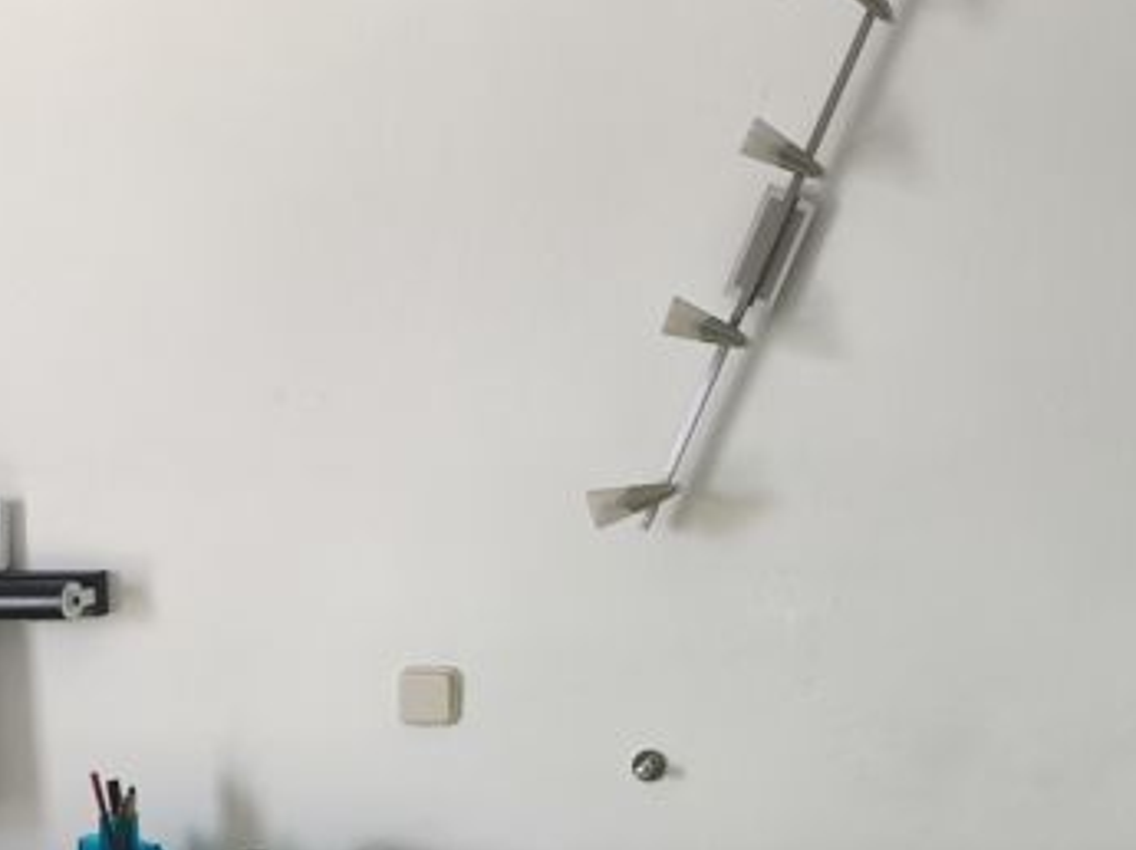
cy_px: 465
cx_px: 1092
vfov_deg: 30.8
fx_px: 1541
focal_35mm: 47
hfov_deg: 37.0
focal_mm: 5.35
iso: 200
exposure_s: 1/100
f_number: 1.7
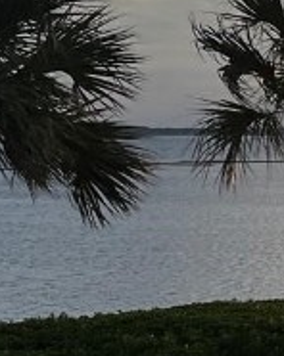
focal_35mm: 140
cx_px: 756
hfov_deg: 9.4
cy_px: -6
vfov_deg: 13.6
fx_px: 1476
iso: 50
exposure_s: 1/1046
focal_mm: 5.1
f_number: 1.6
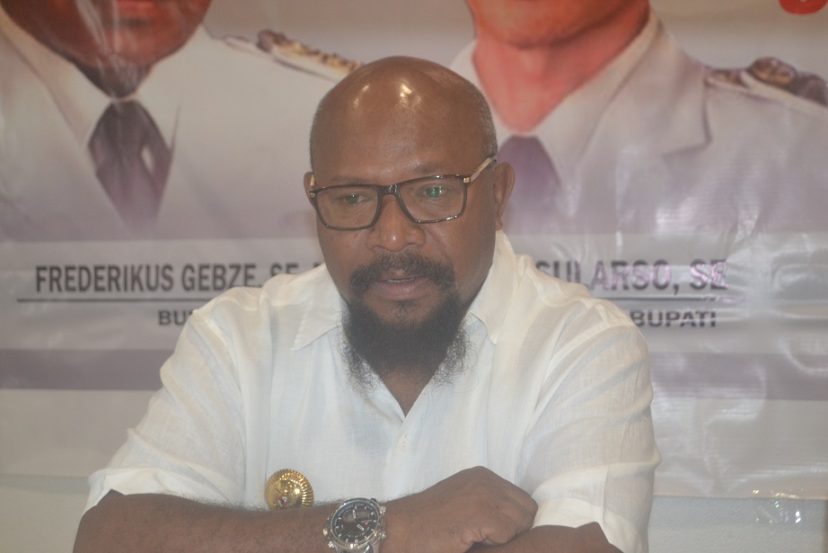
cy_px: 276
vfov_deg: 23.8
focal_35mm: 57
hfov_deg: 35.0
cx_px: 414
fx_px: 1311
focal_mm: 38
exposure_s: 1/60
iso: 1100
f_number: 5
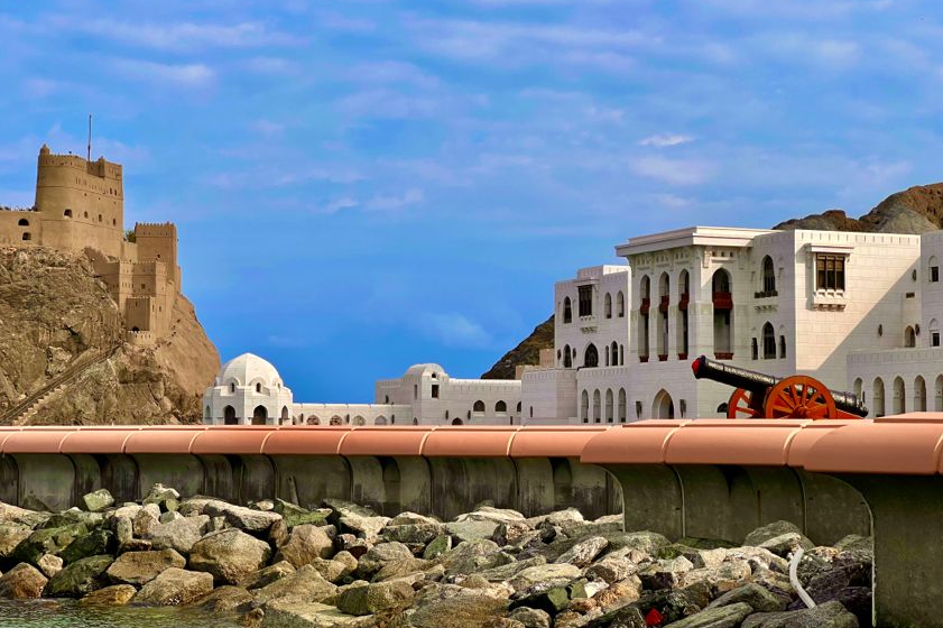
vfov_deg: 16.8
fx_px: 2121
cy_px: 290
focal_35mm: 81
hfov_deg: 25.1
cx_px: 468
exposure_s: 1/1033
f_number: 2.8
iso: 32
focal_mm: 9
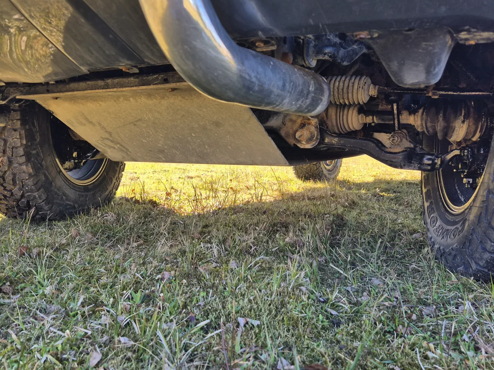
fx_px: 457
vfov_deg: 44.2
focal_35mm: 32
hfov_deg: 56.7
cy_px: 180
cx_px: 225
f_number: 1.8
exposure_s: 1/209
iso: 25
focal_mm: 5.4
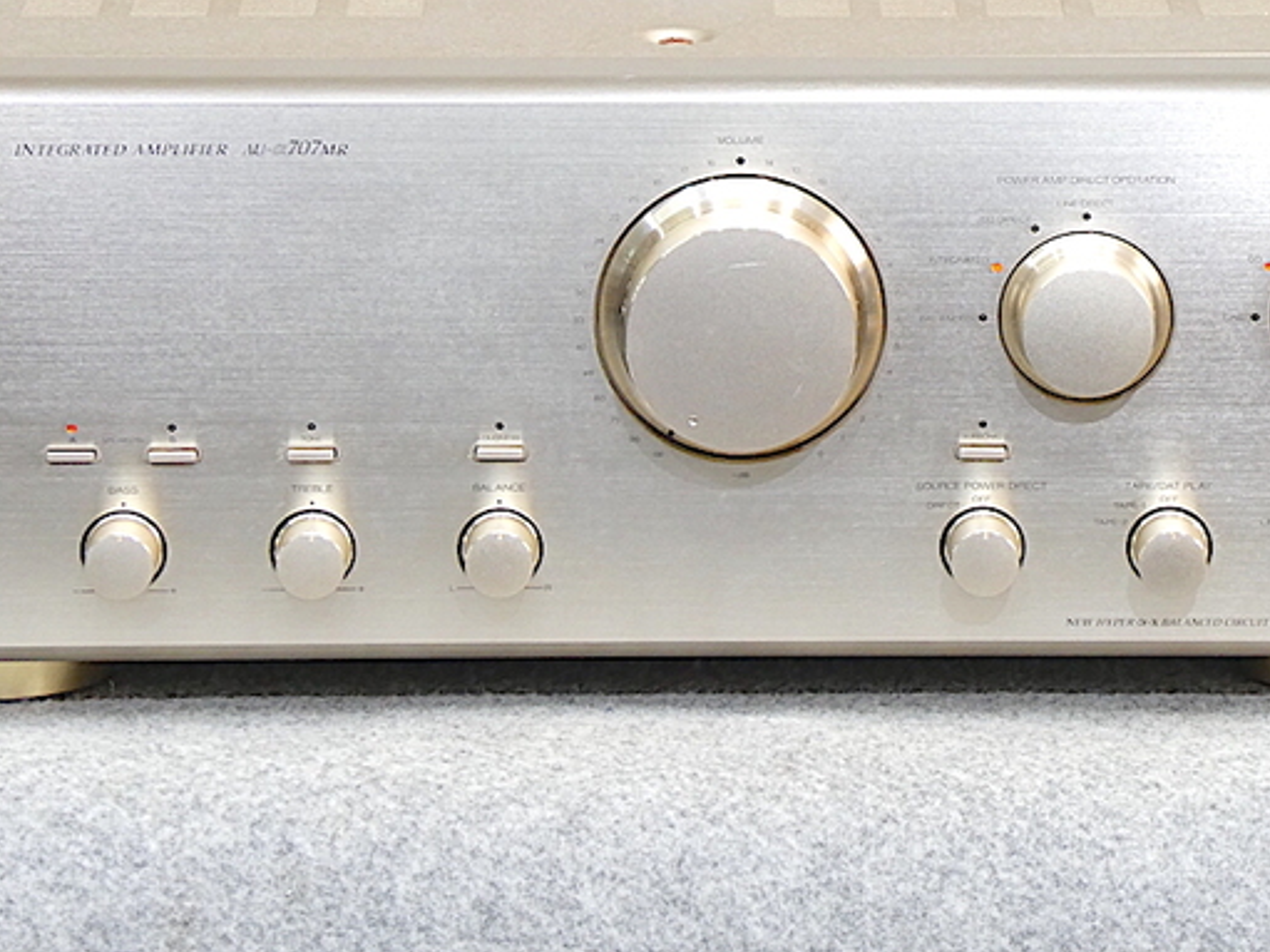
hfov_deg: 8.5
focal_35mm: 233
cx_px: 703
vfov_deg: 6.4
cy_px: 316
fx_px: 8546
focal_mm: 22.3
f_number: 5.2
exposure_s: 1/10
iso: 200
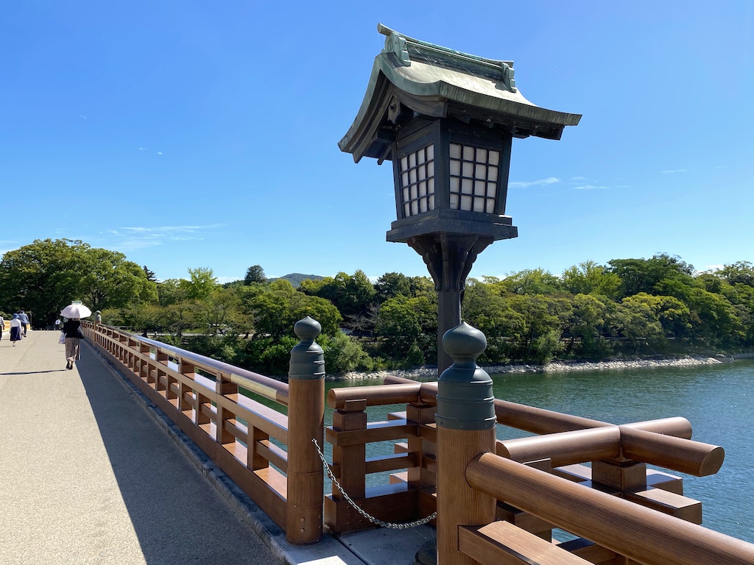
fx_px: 566
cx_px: 377
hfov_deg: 67.3
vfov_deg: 53.1
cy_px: 282
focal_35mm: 26
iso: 32
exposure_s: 1/4444
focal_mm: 4.25
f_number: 1.8
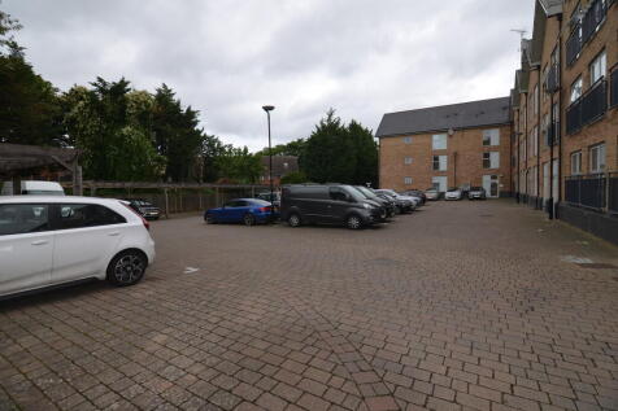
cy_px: 206
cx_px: 309
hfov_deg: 95.0
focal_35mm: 16
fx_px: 283
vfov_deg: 72.0
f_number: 5.6
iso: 100
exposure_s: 1/200
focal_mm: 11
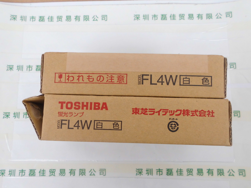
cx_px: 126
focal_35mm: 26
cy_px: 94
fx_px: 189
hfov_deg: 67.3
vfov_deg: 53.1
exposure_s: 1/72
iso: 100
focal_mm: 4.6
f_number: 3.2
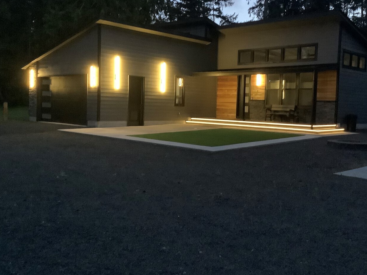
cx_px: 215
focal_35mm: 40
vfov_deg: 35.9
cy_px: 128
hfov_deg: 46.6
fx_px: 424
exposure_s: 1/15
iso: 800
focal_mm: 3.3
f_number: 2.4
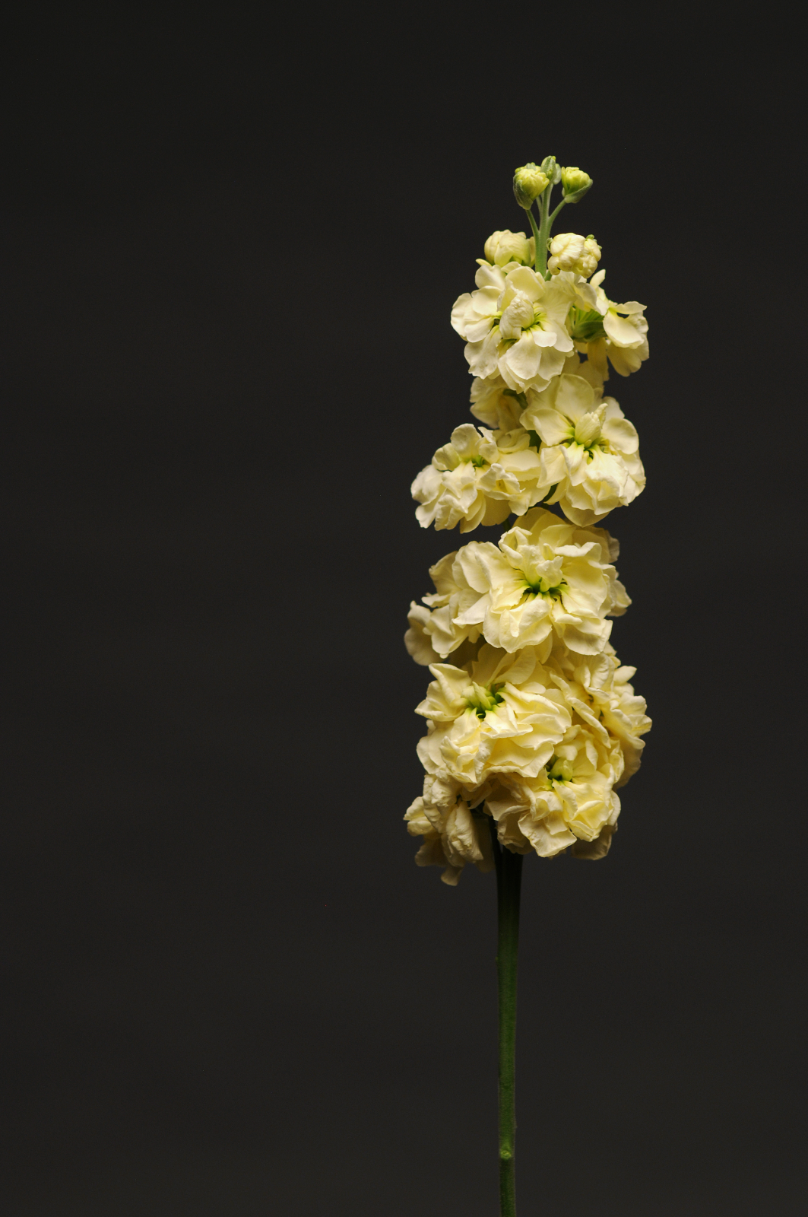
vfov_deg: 13.1
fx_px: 5315
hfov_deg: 8.7
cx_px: 404
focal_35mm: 158
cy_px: 608
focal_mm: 105
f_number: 4
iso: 200
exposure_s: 1/6
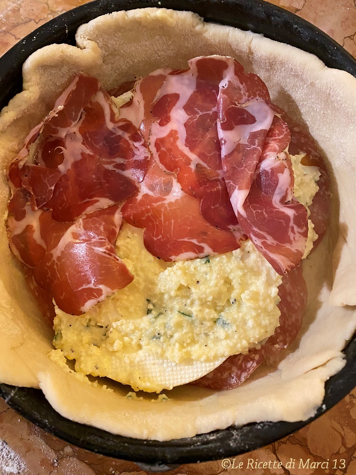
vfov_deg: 67.3
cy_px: 238
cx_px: 178
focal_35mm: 26
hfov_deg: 53.1
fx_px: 357
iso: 500
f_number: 1.8
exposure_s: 1/50
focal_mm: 4.25
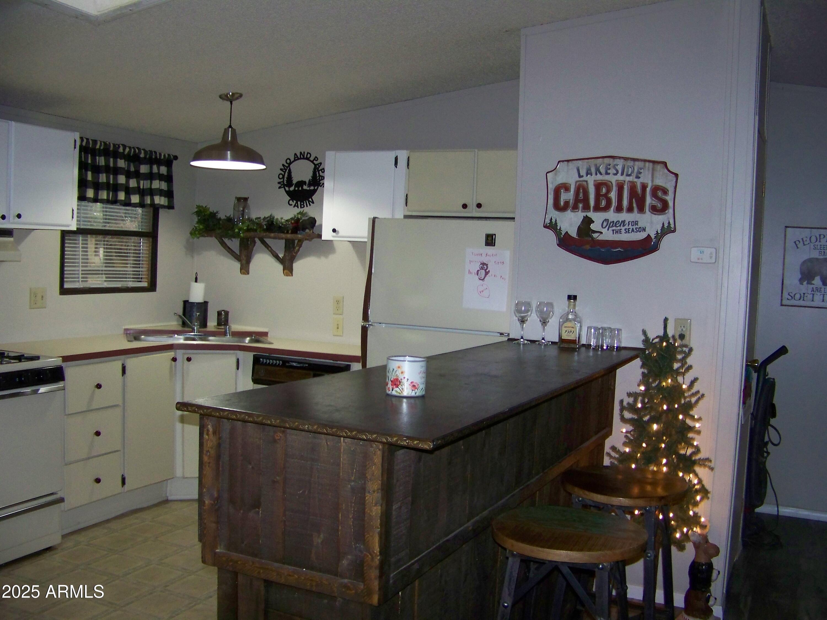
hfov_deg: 51.4
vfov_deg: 39.7
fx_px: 860
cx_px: 414
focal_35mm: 36
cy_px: 310
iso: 200
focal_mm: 5.85
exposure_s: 1/30
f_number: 2.8
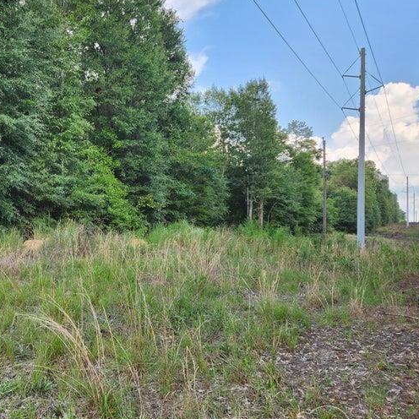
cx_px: 81
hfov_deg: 44.8
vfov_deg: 47.2
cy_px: 227
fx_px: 479
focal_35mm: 35
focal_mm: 5.4
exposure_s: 1/215
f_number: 1.8
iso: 20
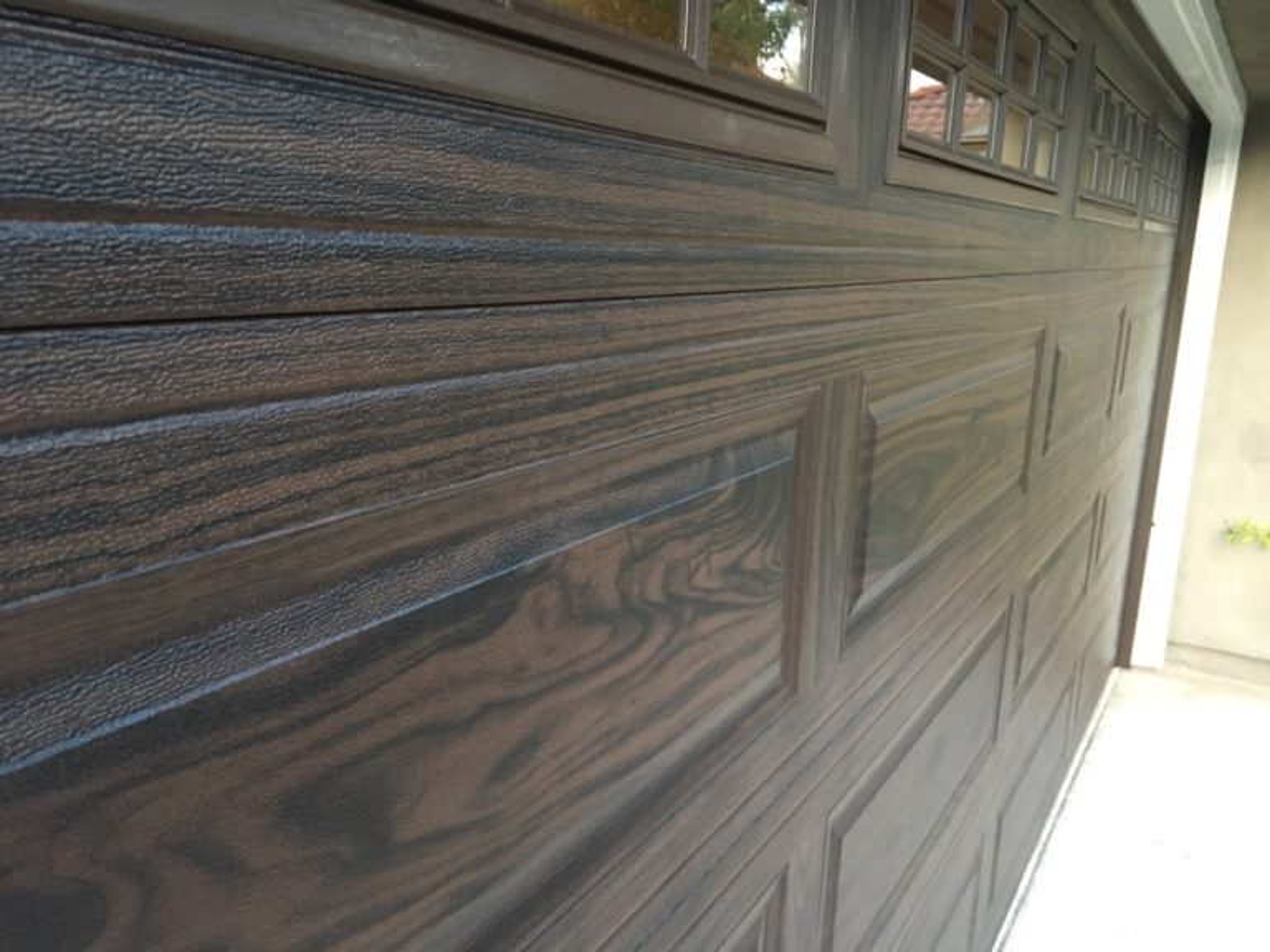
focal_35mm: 29
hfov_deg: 61.7
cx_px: 635
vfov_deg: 48.2
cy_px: 476
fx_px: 1064
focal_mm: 4.15
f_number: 2.2
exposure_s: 1/24
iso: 200
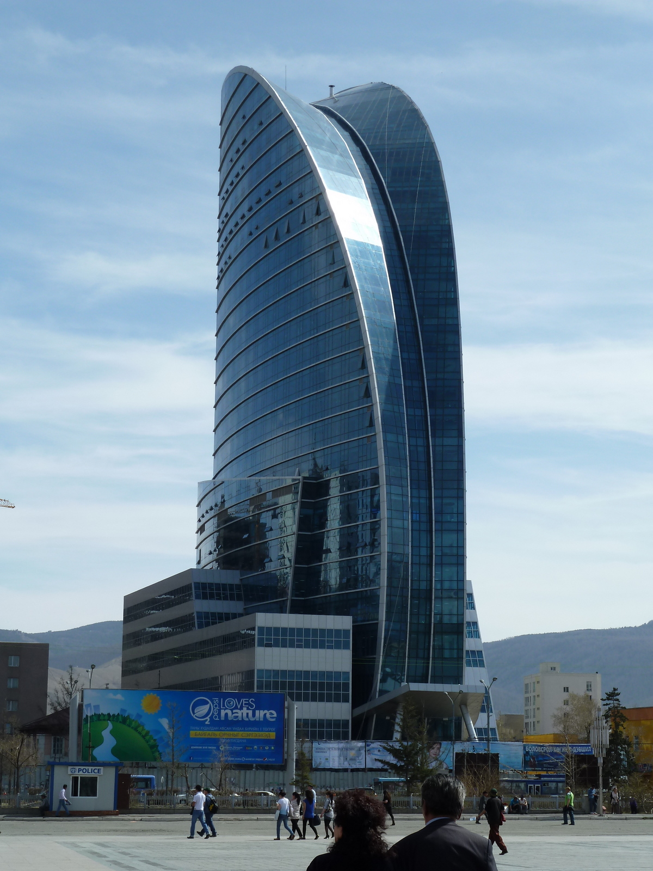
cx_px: 326
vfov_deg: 25.0
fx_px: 1962
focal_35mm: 78
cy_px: 436
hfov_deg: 18.9
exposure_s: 1/400
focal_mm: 12.8
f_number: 5
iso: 80
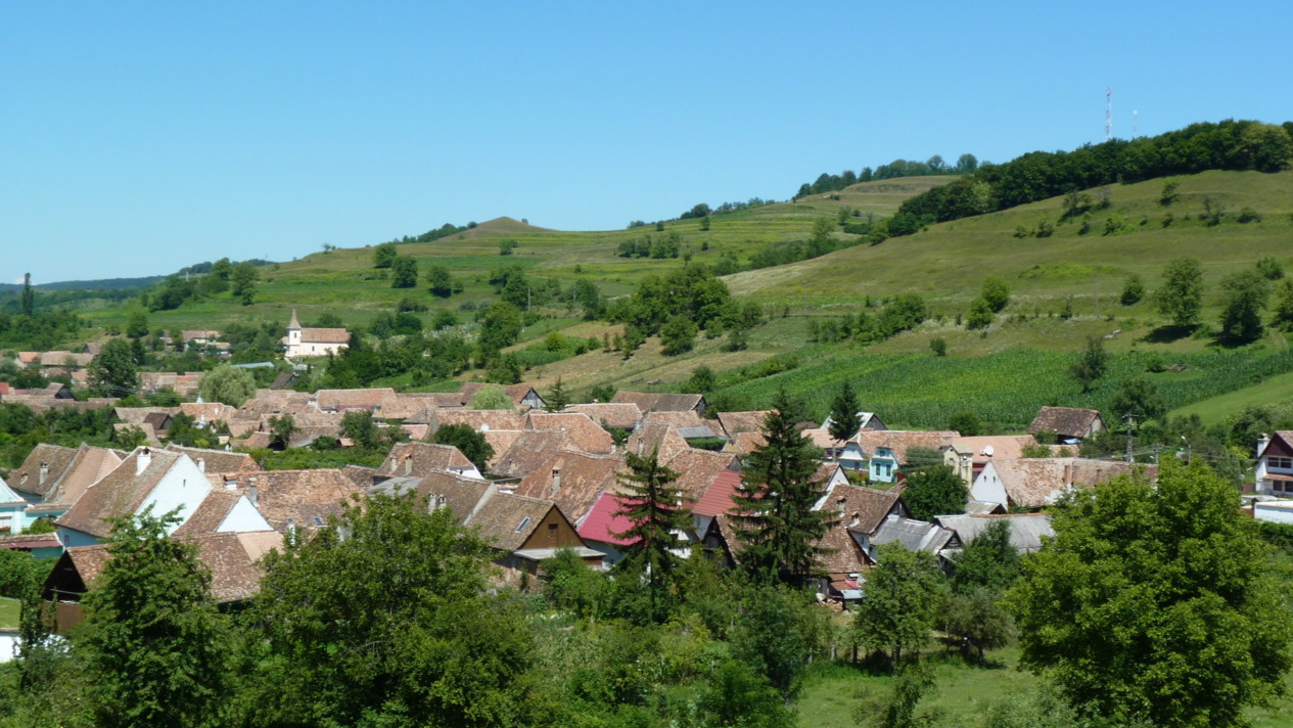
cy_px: 394
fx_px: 1852
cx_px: 653
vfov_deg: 22.2
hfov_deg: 38.5
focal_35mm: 54
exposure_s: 1/250
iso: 80
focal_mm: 8.7
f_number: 5.6
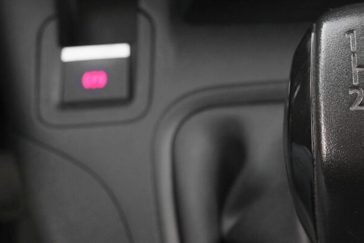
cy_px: 107
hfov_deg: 27.5
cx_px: 291
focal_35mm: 72
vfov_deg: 18.9
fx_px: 728
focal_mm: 28
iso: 2000
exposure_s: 1/180
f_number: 8
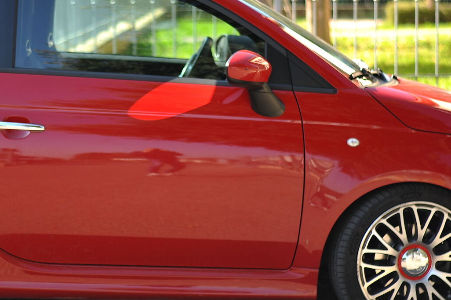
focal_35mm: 117
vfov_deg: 11.7
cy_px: 112
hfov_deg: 17.5
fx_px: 1464
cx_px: 143
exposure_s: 1/1000
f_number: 1.8
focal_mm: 50
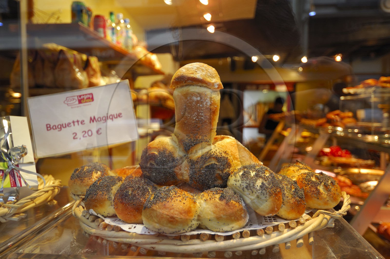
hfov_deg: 62.0
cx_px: 195
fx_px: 325
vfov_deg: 43.5
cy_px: 130
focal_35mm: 30
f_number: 4
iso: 160
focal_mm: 20
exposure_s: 1/20
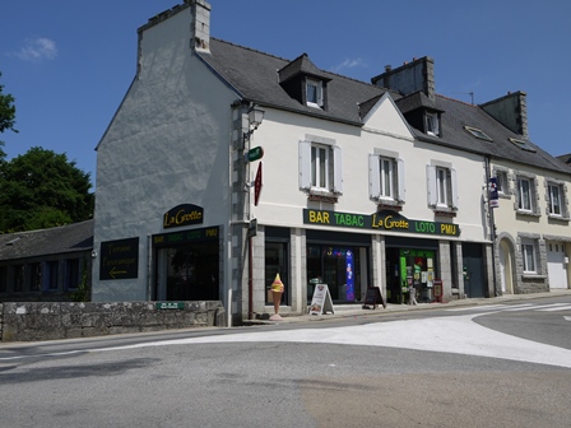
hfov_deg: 54.0
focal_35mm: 34
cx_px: 286
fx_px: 561
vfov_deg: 41.8
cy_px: 214
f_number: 9
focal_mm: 17
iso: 100
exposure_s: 1/500
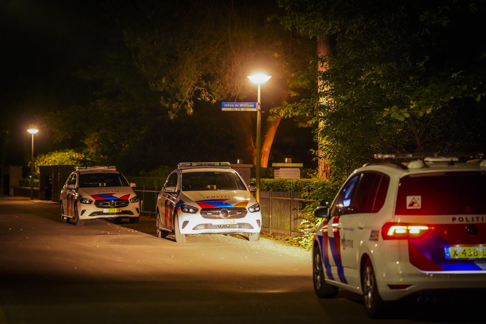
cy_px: 162
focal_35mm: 128
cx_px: 243
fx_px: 1728
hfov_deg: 16.0
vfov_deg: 10.7
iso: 10000
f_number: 2.8
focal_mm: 128
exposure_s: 1/30
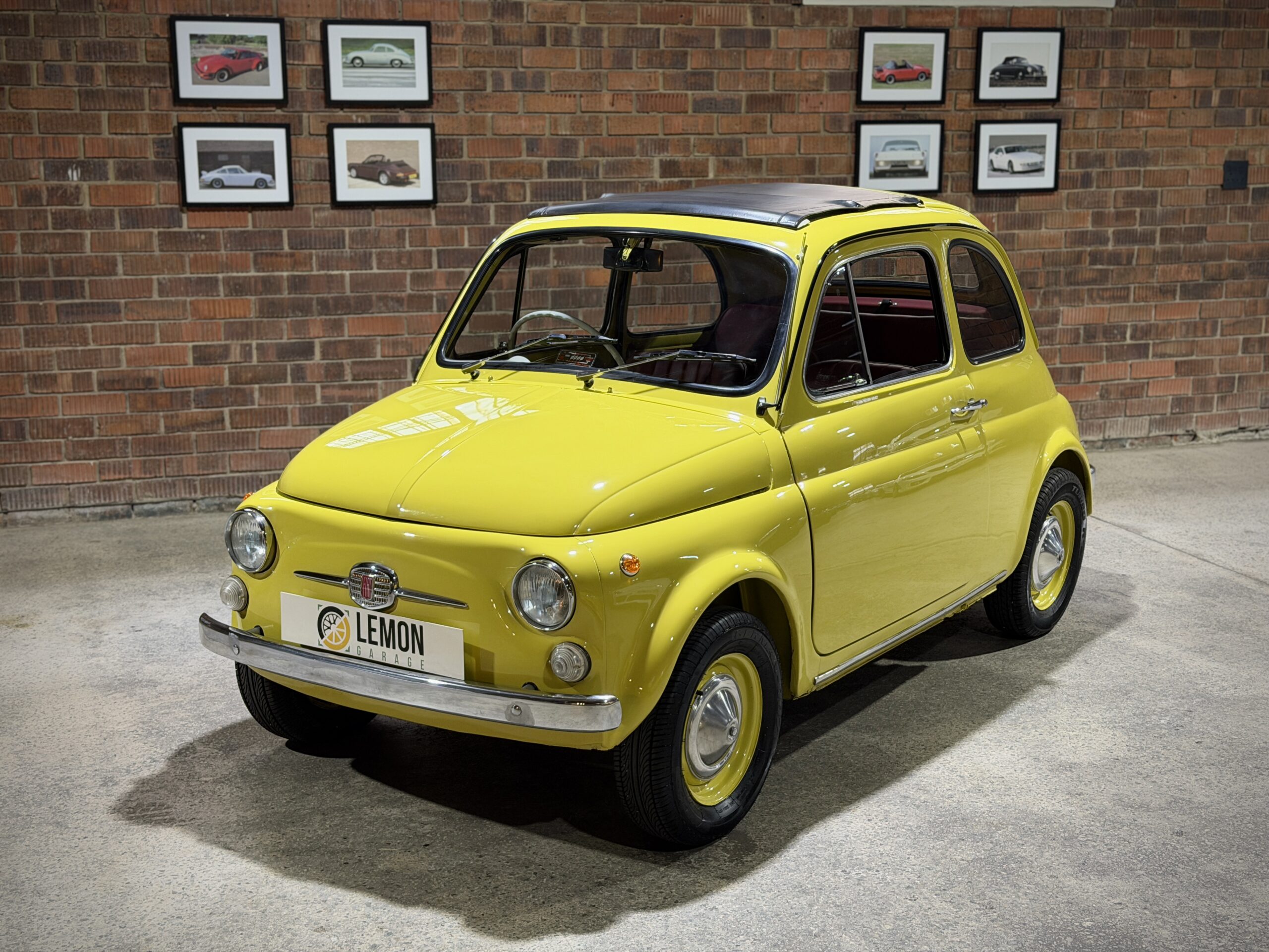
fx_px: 1760
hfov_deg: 39.7
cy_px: 476
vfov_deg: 30.3
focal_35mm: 48
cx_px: 634
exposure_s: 1/50
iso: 200
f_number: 1.78
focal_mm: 6.76
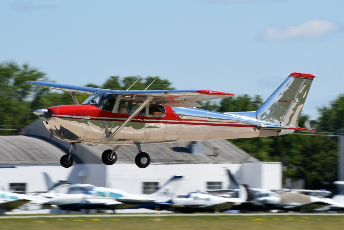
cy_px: 115
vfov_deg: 3.8
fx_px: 3441
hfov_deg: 5.7
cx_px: 172
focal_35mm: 360
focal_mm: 240
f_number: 22
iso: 200
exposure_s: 1/200
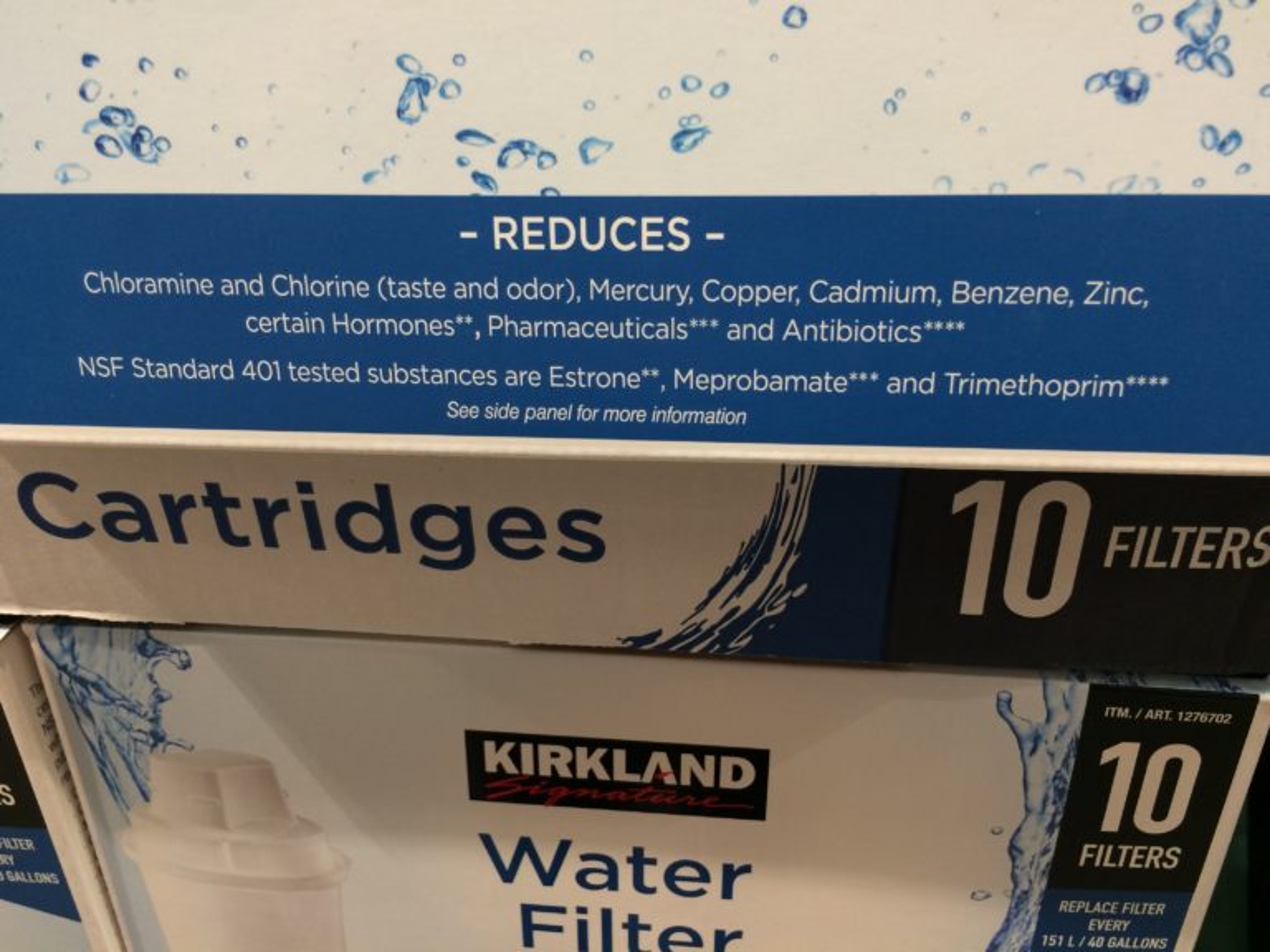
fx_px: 1064
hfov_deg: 61.7
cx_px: 635
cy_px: 476
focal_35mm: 29
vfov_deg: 48.2
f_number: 2.2
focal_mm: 4.15
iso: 100
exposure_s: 1/30
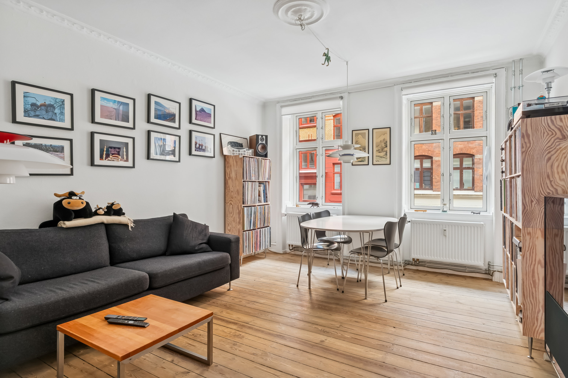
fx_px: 305
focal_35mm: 19
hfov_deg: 85.9
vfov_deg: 63.6
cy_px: 189
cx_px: 284
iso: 250
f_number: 7.1
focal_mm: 12.9
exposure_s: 1.3
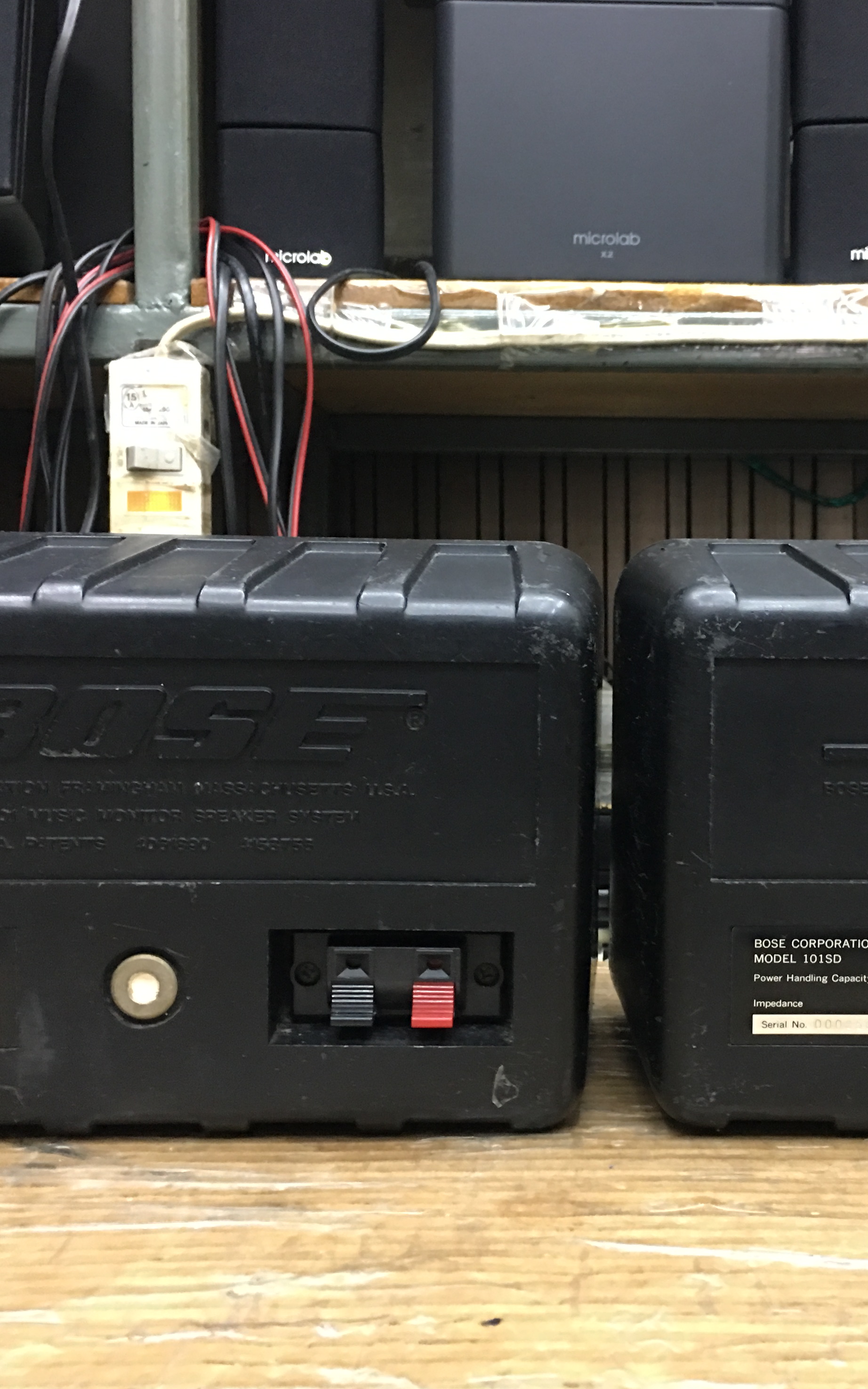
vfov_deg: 47.2
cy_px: 696
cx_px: 603
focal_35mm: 42
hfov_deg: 30.2
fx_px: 1590
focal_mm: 4.15
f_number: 2.2
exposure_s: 1/8
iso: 100
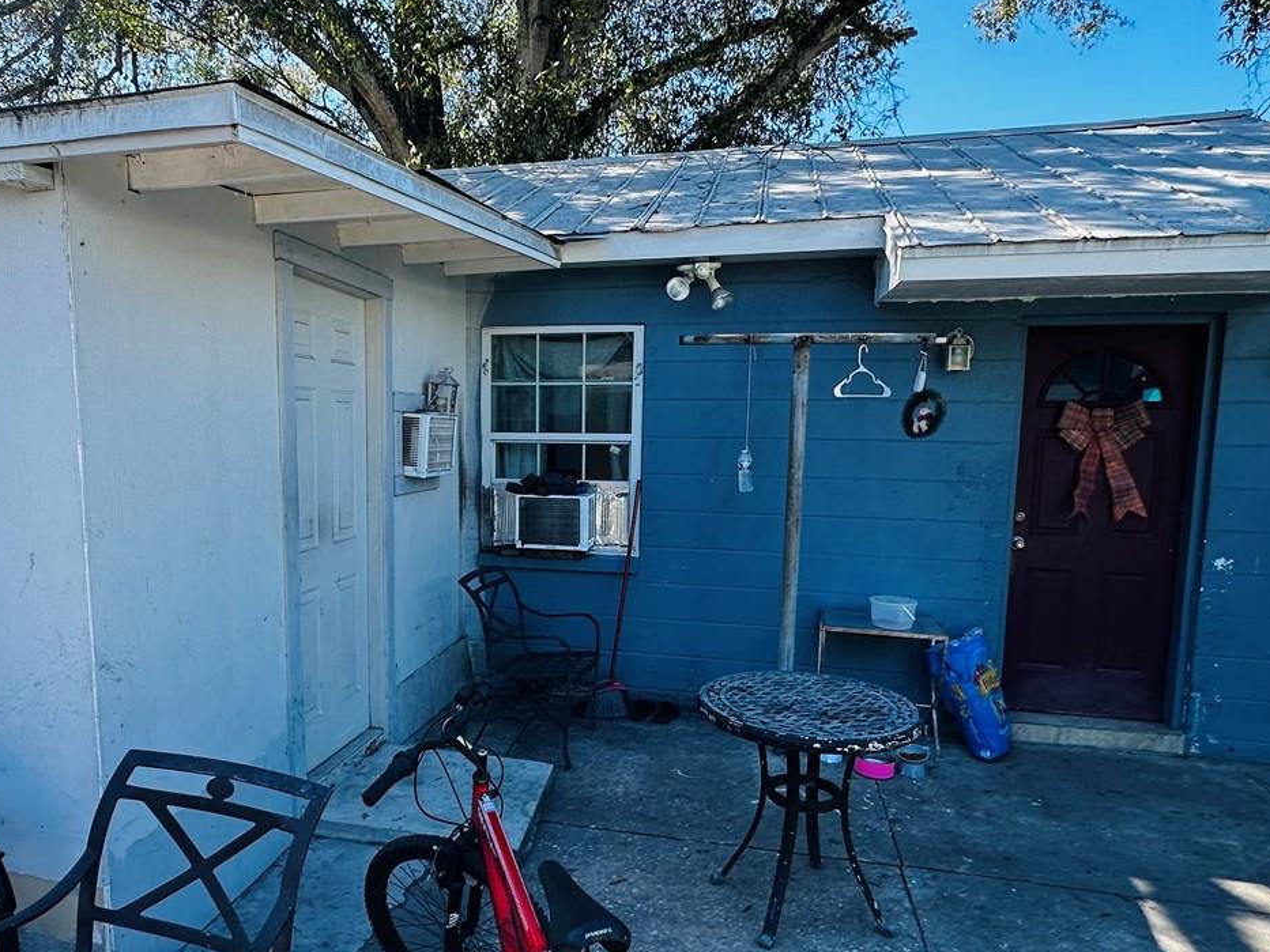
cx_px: 527
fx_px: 881
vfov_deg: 56.7
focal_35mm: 24
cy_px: 517
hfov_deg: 71.1
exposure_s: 1/483
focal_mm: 2.22
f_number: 2.2
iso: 40
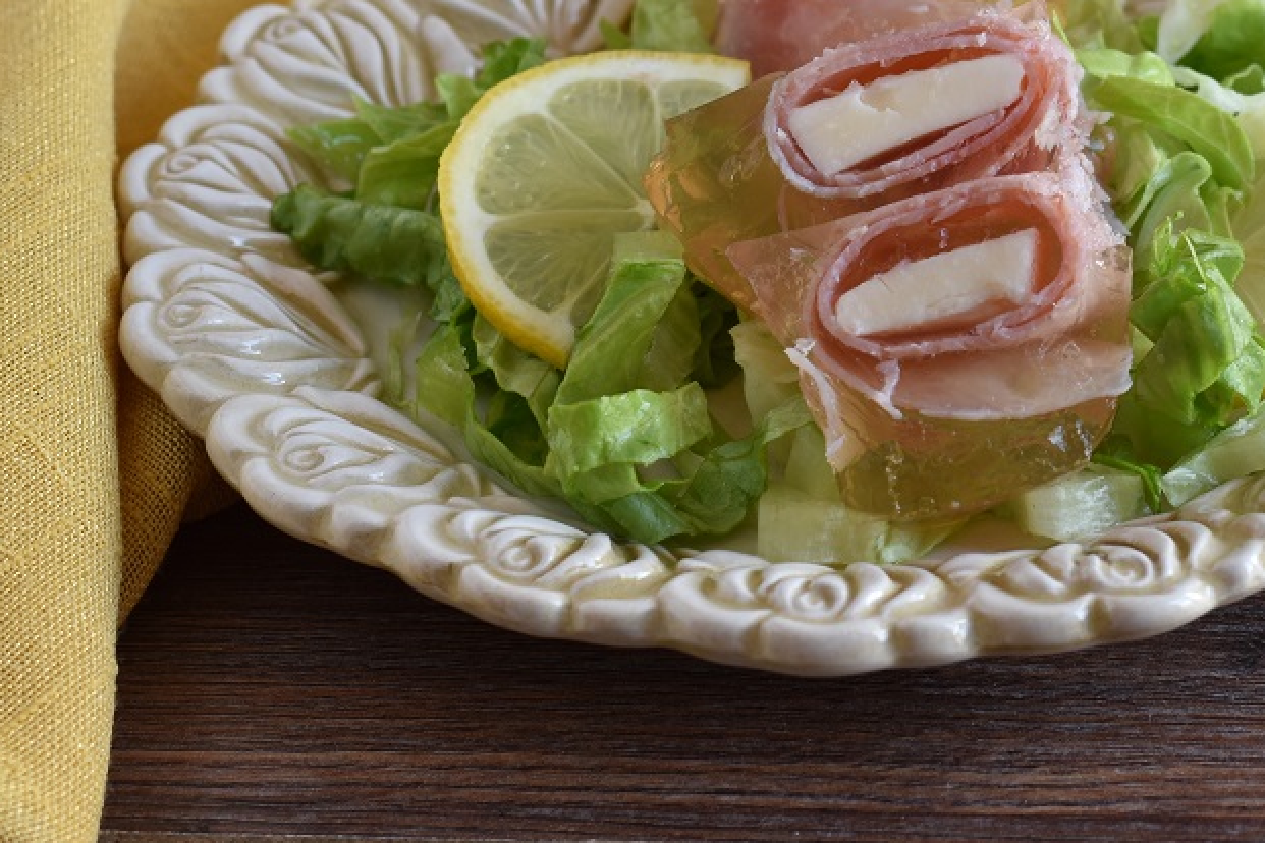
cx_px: 1198
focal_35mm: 145
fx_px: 5095
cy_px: 49
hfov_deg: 14.0
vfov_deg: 9.4
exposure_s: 1/25
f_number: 5.6
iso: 100
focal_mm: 50
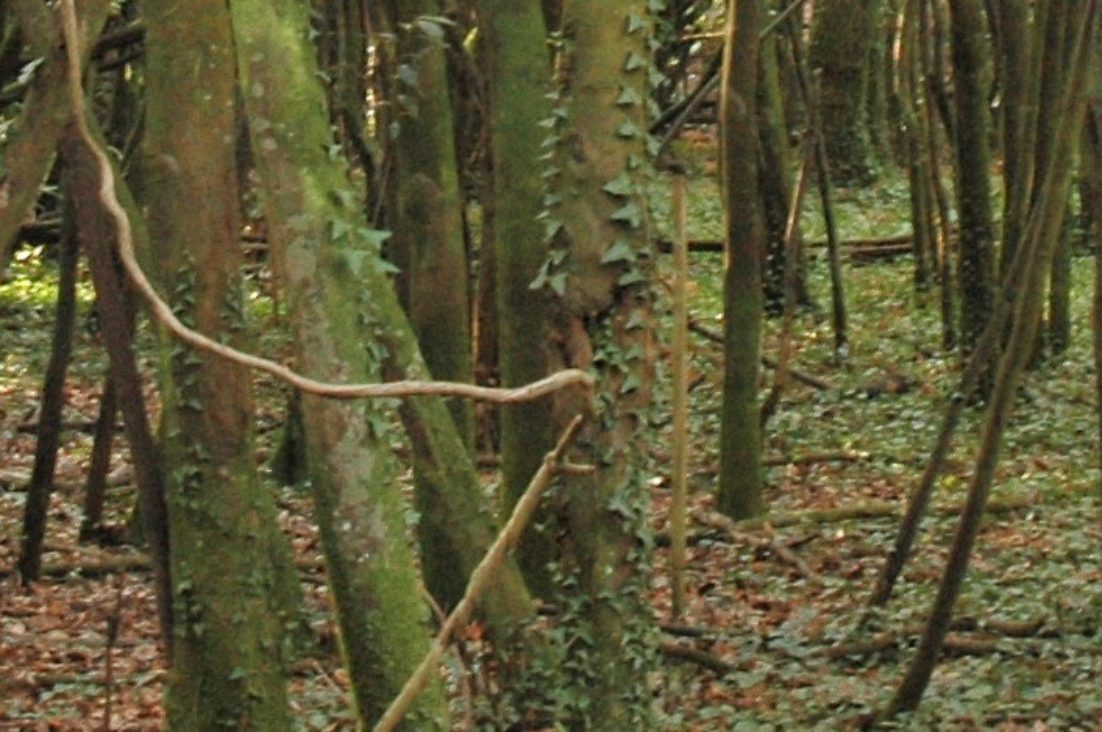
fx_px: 5473
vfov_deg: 7.5
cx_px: 485
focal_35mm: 179
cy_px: -403
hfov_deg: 11.5
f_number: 7.1
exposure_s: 1/10
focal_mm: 28
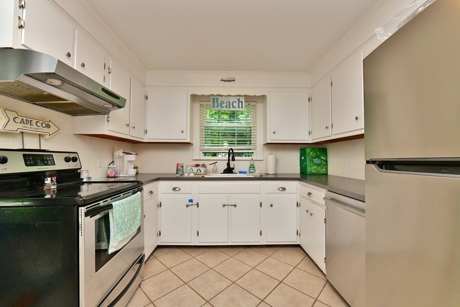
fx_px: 179
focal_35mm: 14
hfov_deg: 104.2
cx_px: 230
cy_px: 154
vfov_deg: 81.2
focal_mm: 14
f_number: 8
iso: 6400
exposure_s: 1/320
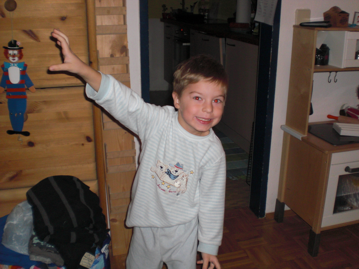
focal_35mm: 38
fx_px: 394
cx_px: 180
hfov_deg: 49.0
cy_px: 134
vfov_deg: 37.7
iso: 200
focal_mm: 6.3
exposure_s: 1/60
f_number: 3.1
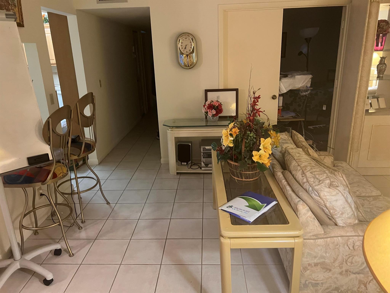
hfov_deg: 67.3
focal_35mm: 26
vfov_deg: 53.1
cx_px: 195
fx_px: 293
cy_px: 146
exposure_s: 1/60
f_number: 1.5
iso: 400
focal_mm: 5.7
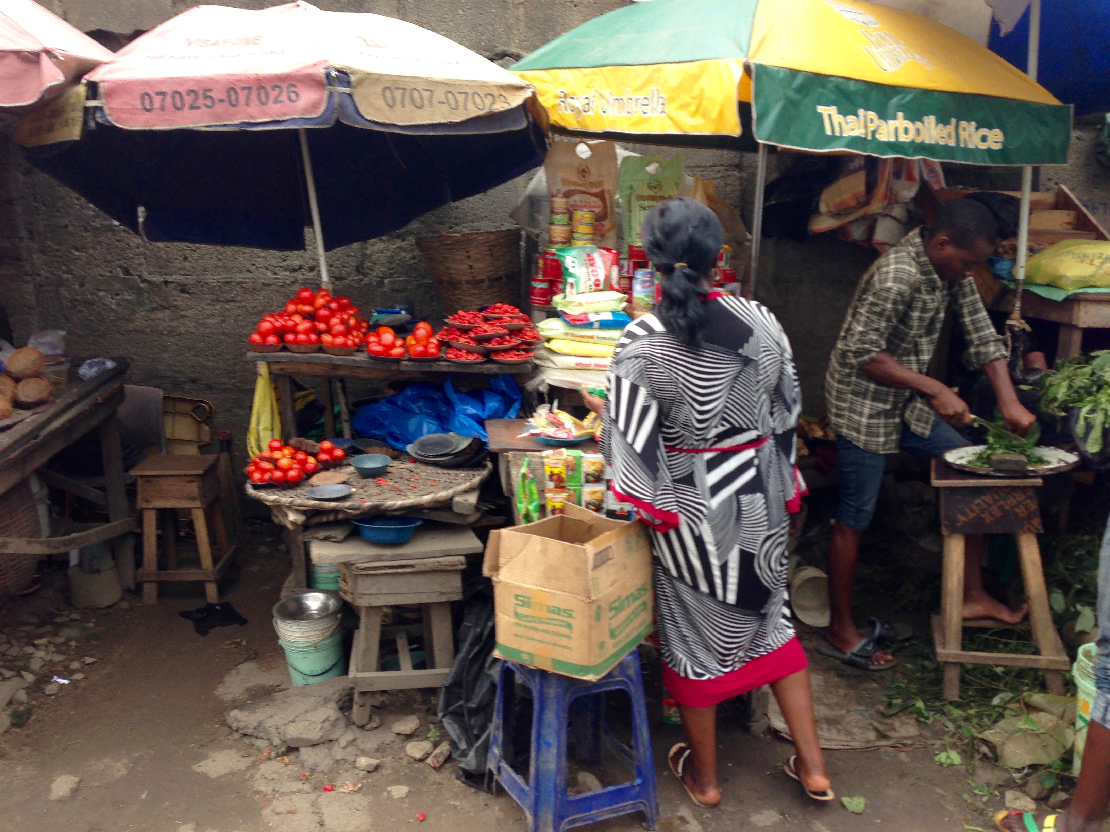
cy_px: 416
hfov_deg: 55.4
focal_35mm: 33
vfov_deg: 42.9
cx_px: 555
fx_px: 1058
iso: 50
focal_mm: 4.12
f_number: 2.4
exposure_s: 1/335
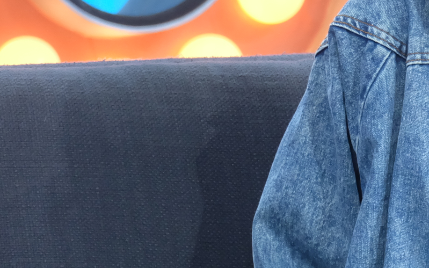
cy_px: 29
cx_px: 544
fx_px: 7424
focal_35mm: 635
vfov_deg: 2.1
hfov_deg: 3.3
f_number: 6.2
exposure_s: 1/125
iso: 2500
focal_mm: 152.6
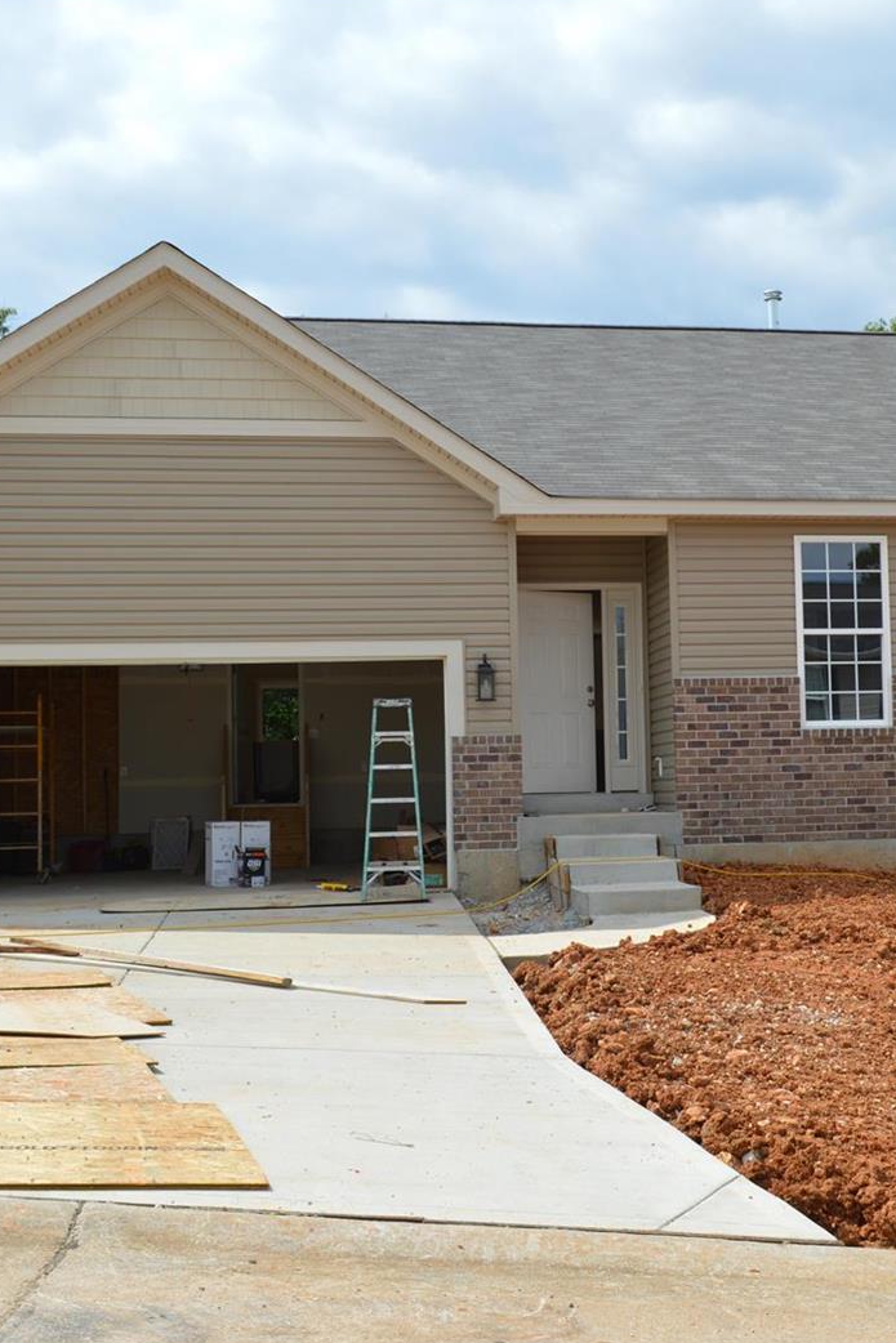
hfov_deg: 28.9
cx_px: 641
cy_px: 672
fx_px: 1717
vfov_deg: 42.7
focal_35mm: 46
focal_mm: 20
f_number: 8
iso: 100
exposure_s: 1/250
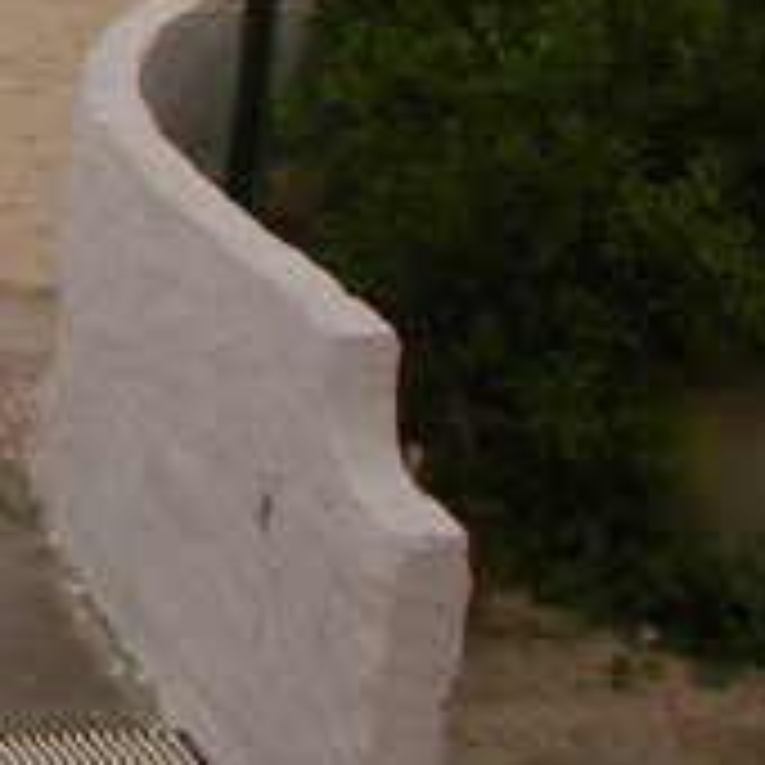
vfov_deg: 10.8
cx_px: -936
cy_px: -207
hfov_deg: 10.0
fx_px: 3950
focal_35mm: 158
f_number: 3.7
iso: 100
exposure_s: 1/110
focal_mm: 8
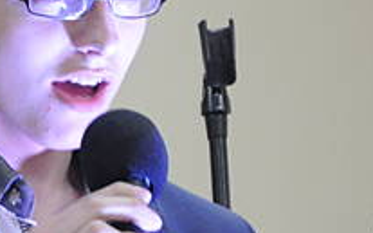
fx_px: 4469
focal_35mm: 440
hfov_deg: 4.8
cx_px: 50
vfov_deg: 3.0
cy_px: 131
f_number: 6.3
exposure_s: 1/80
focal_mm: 70
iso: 1600
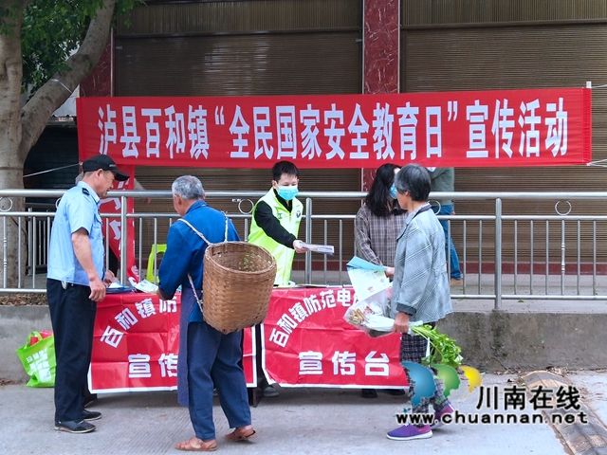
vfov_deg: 24.0
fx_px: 1070
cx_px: 304
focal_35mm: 61
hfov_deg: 31.7
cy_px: 228
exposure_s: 1/50
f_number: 1.8
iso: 176
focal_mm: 3.95
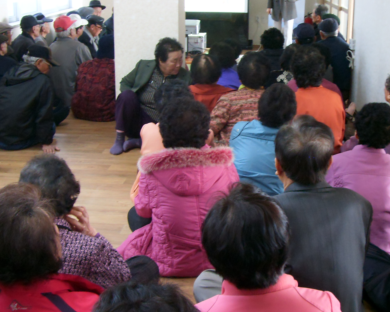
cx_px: 187
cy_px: 142
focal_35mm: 57
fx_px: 658
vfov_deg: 26.7
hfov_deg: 33.0
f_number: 3.5
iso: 200
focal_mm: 6.6
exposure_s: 1/20
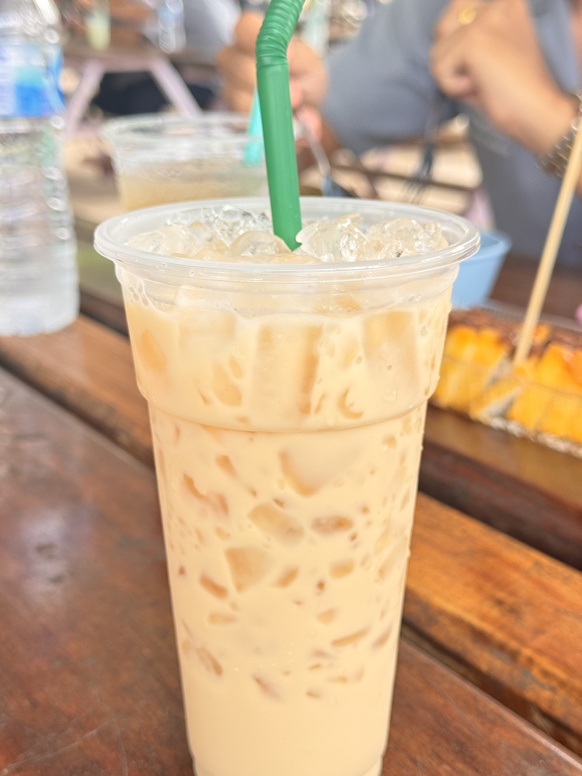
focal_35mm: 48
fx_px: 1076
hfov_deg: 30.3
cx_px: 291
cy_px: 388
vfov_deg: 39.7
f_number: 1.78
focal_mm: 6.76
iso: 50
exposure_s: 1/182
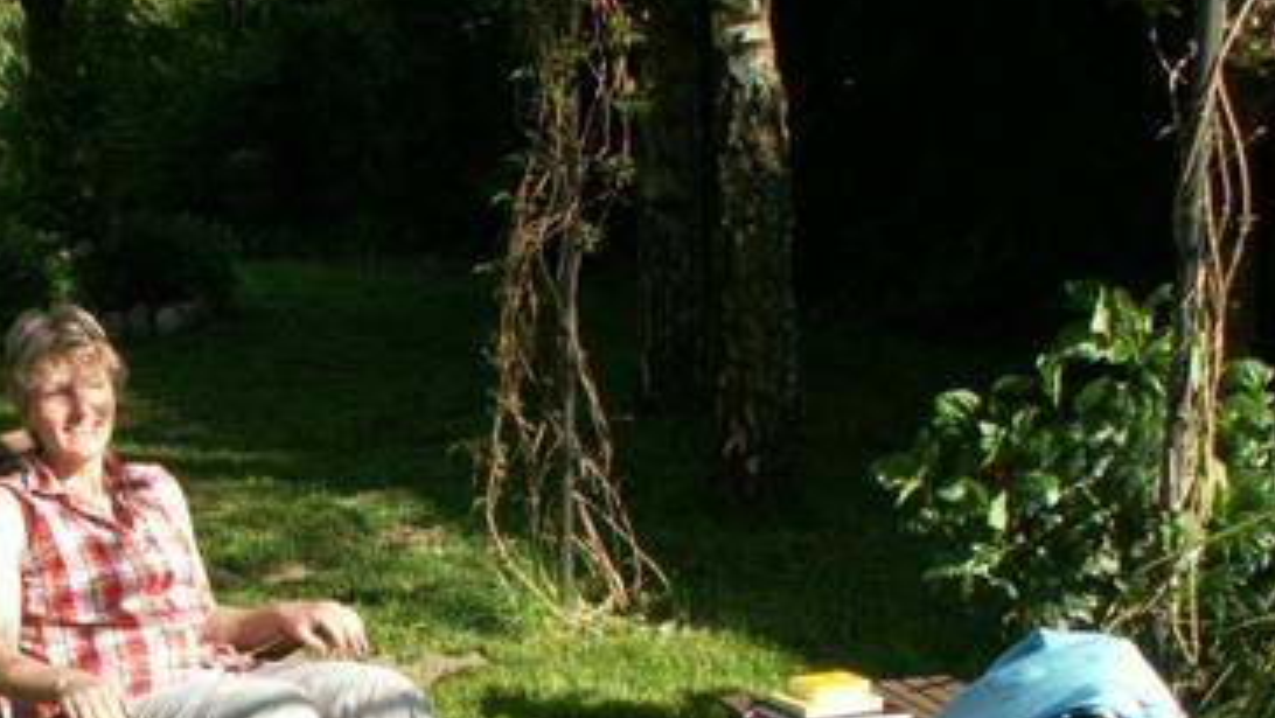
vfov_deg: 17.7
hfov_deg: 31.0
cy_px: 644
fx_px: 2266
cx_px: 357
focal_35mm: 67
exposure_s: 1/125
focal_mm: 5.86
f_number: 5
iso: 50
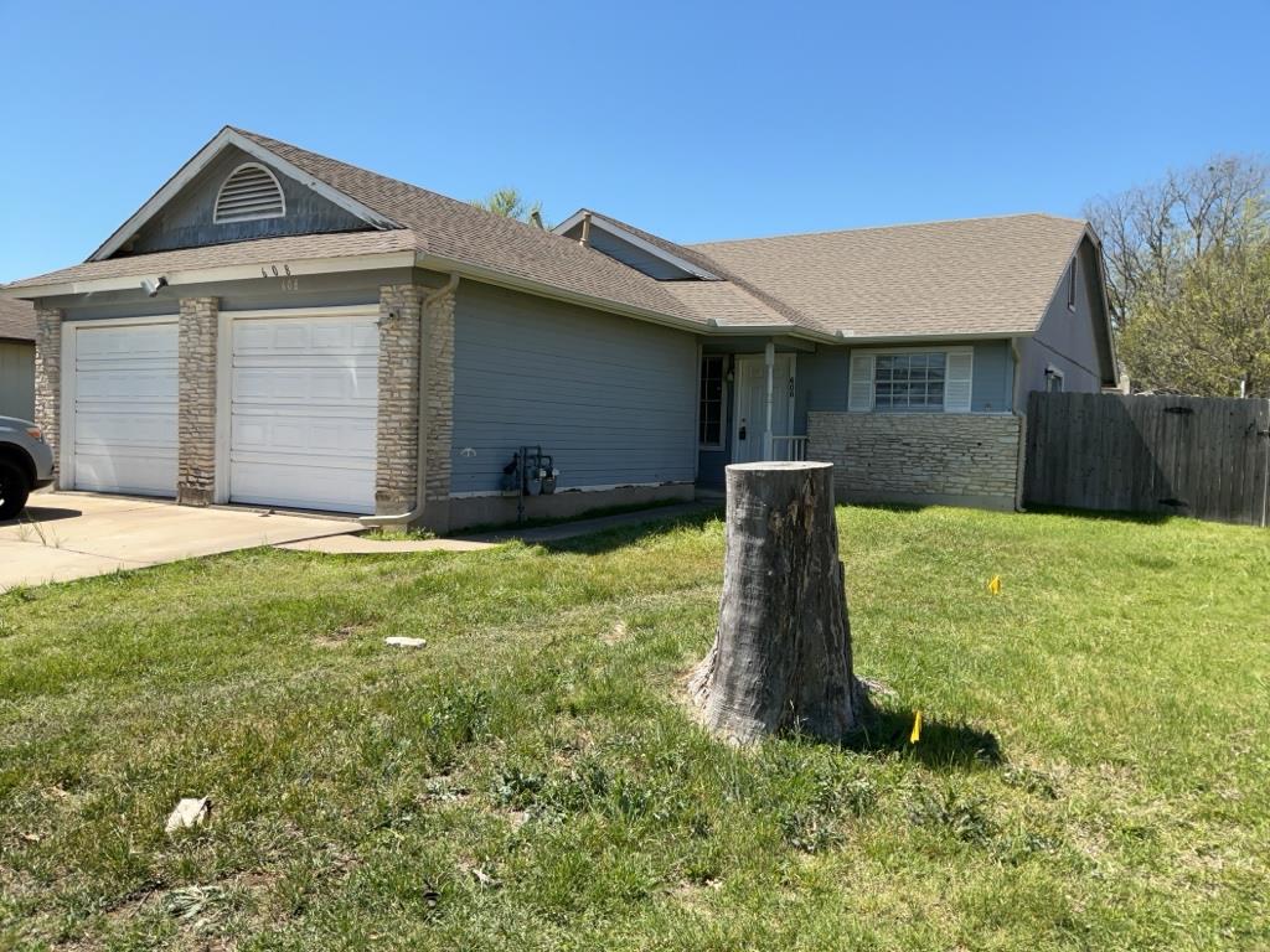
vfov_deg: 51.4
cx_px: 635
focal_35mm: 27
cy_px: 476
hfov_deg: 65.3
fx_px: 991
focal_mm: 3
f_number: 1.8
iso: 25
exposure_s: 1/1311
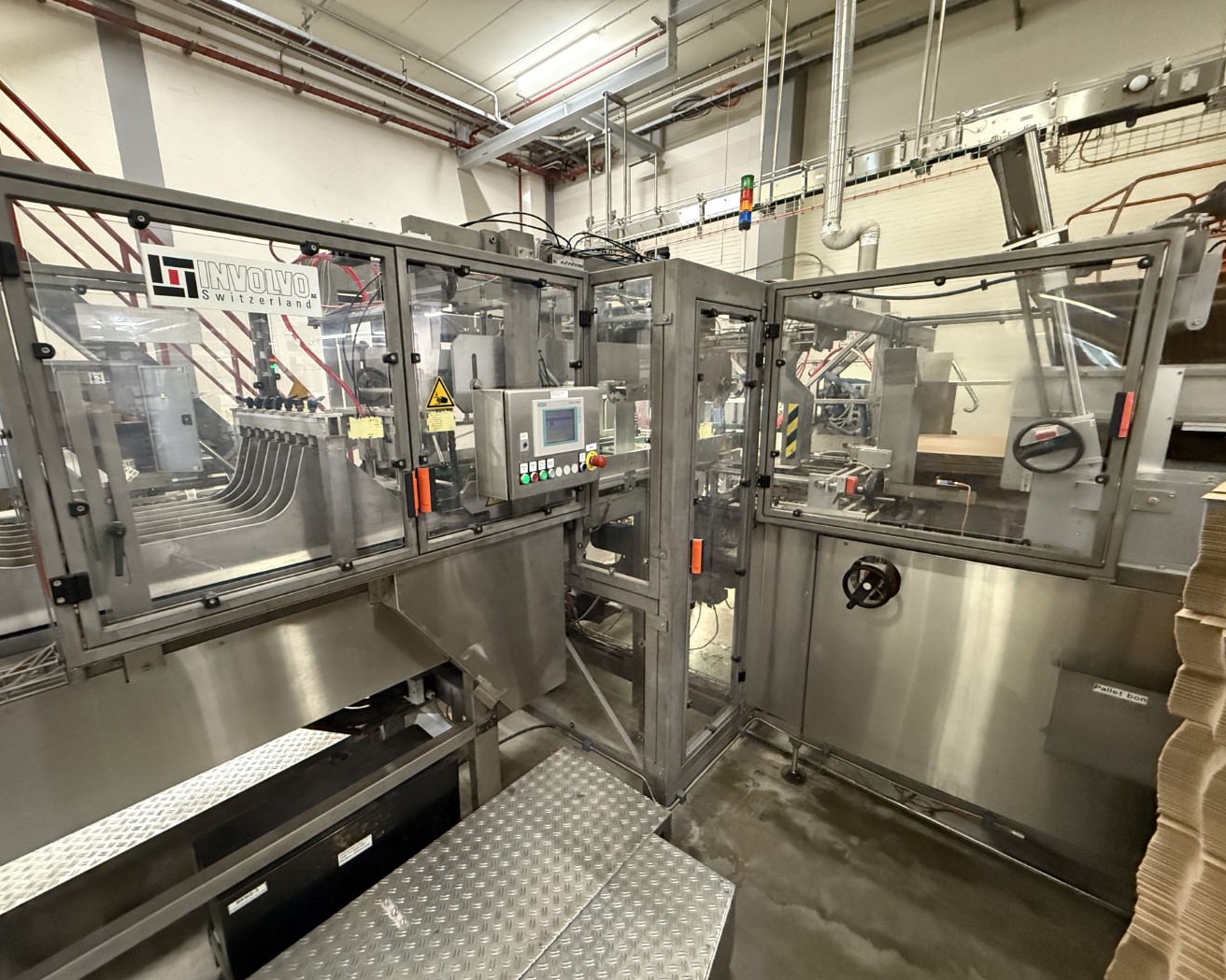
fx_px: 544
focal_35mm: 15
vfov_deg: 84.0
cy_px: 501
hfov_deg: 96.7
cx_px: 575
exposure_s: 1/50
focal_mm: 2.22
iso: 1000
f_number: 2.2
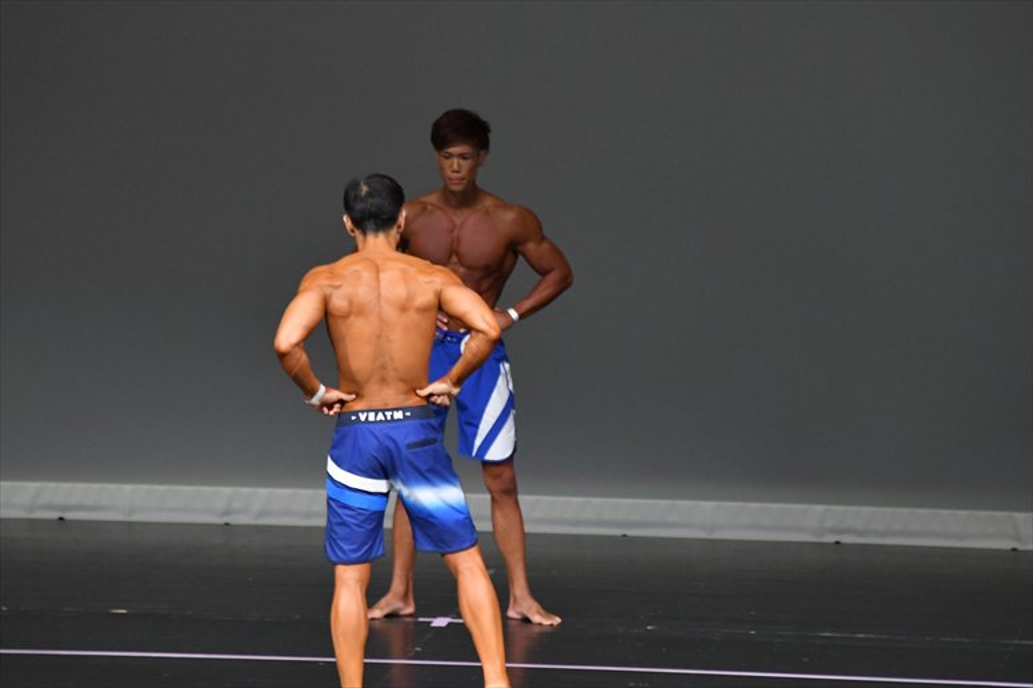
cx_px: 516
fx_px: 9034
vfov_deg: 4.4
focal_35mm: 315
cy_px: 344
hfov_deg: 6.5
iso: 4000
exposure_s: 1/400
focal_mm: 210
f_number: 5.6
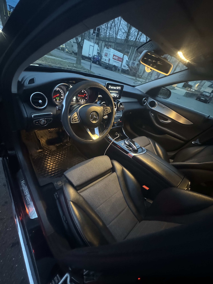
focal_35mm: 14
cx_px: 106
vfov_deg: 102.1
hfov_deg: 85.7
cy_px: 142
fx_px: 115
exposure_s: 1/30
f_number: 2.2
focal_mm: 2.22
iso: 1600
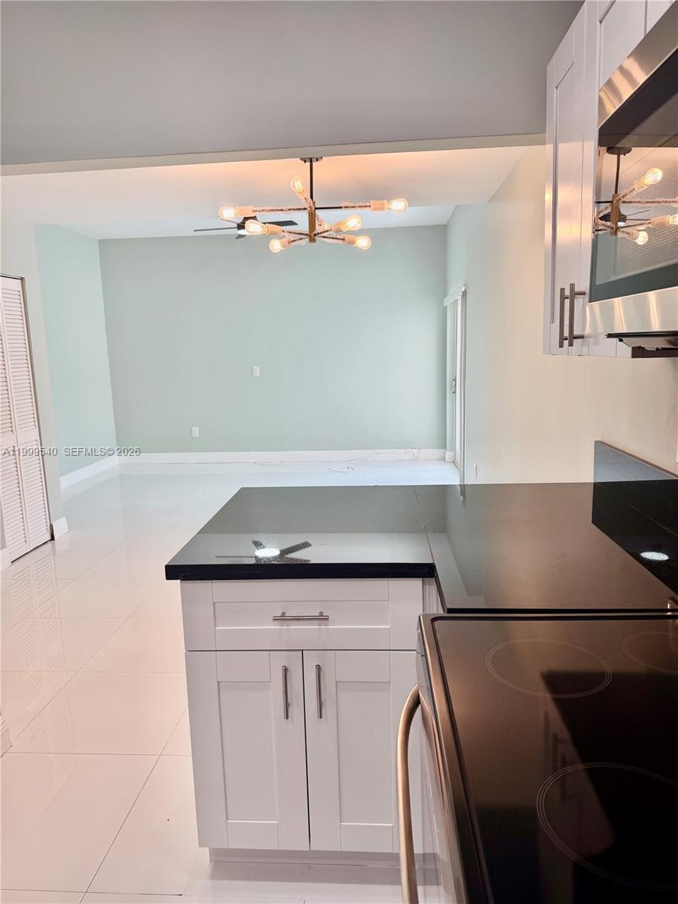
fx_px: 627
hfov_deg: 56.8
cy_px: 452
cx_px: 339
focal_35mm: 24
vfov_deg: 71.6
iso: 100
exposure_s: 1/358
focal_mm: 6.76
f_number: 1.78
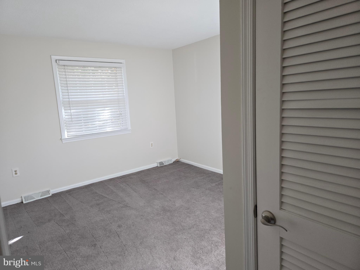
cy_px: 135
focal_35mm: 23
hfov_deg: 73.9
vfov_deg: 58.9
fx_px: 239
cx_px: 180
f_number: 1.8
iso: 125
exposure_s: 1/180
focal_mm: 5.4
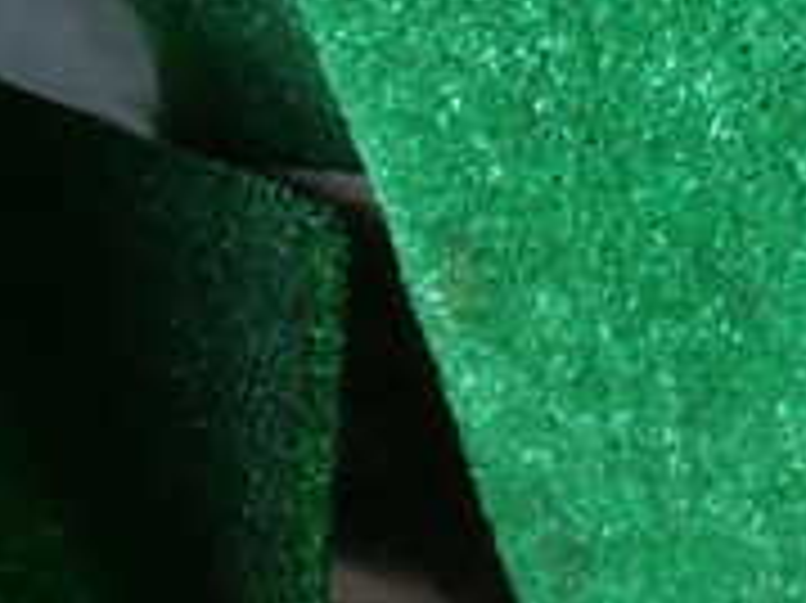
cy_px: 684
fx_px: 1955
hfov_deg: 19.1
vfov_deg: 16.9
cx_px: 1342
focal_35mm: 84
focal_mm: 4.5
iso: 125
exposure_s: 1/60
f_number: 2
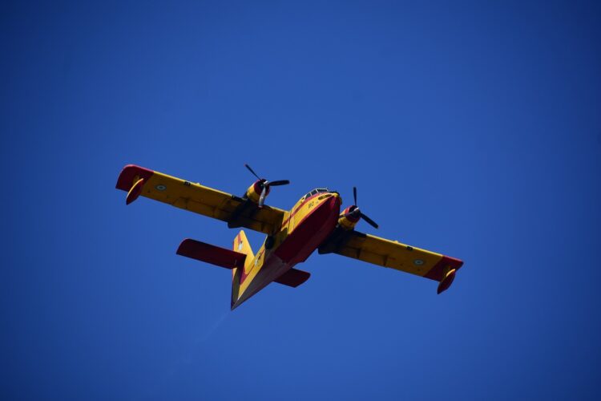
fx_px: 4507
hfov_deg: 7.6
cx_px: 300
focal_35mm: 270
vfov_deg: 5.1
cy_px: 200
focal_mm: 180
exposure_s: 1/1600
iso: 160
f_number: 5.3
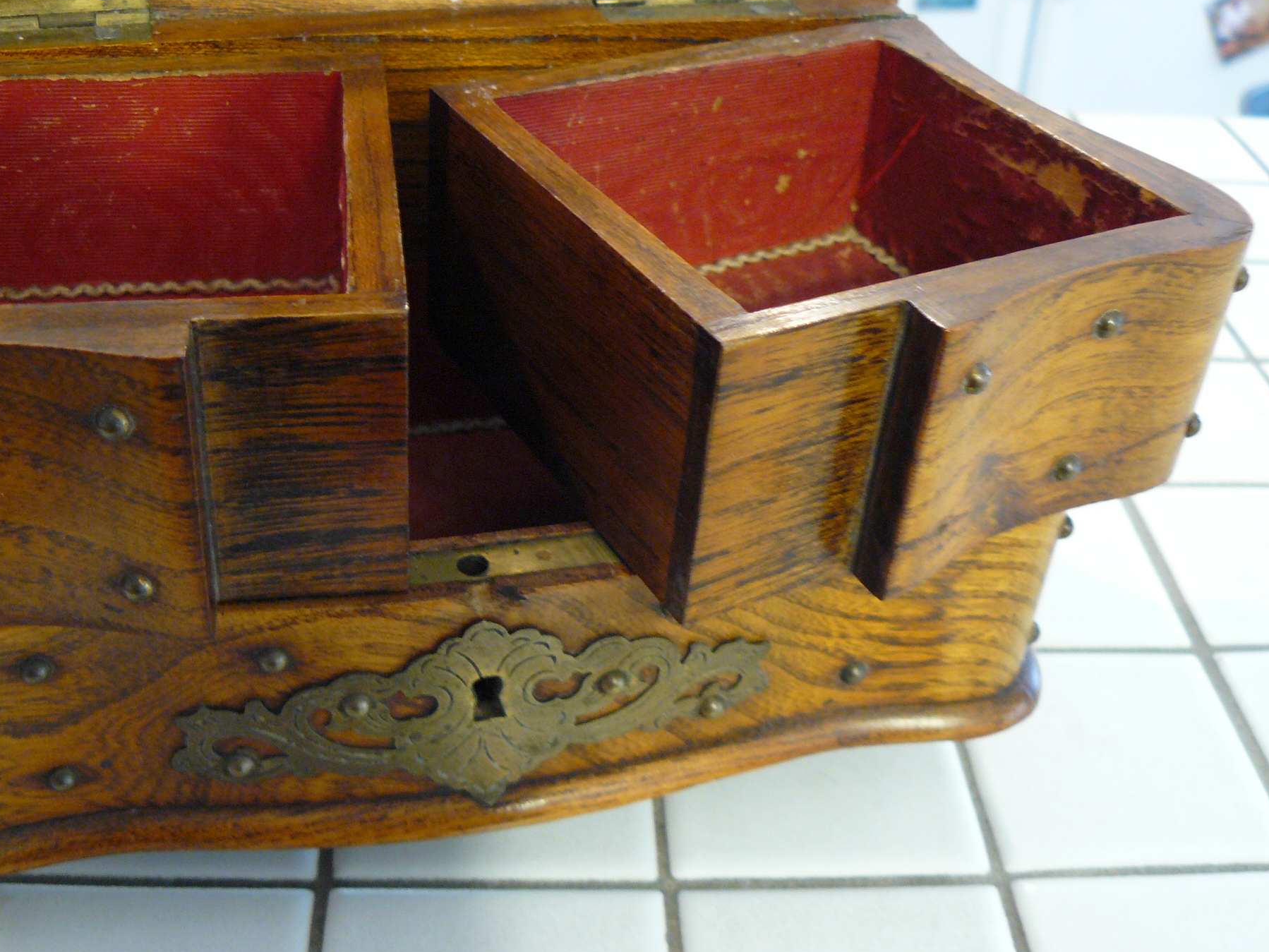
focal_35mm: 41
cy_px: 464
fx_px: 1503
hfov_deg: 45.8
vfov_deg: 35.1
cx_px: 610
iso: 200
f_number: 2.8
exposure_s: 1/6
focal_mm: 6
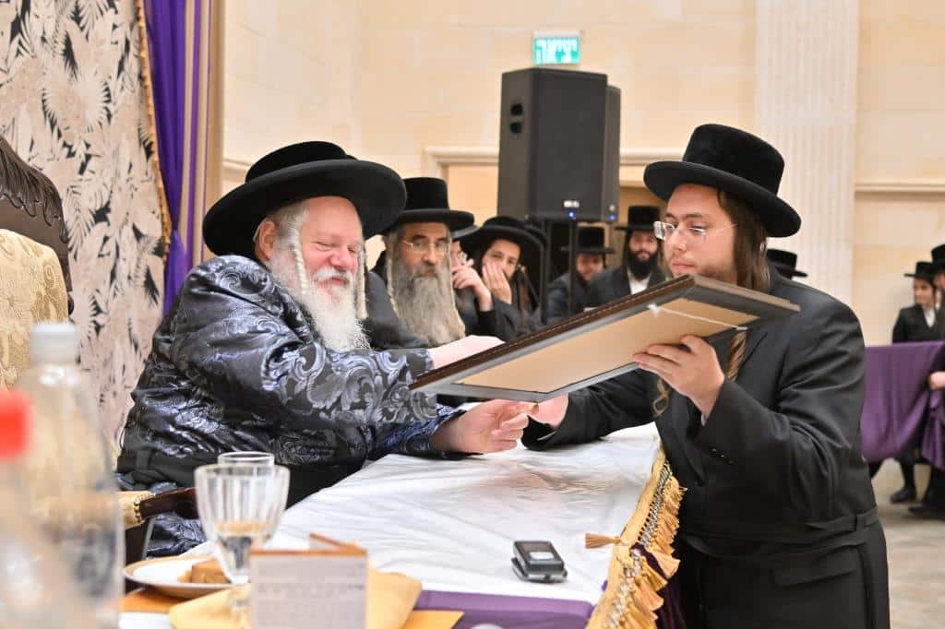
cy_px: 314
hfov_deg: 35.1
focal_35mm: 57
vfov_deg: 23.8
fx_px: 1496
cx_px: 472
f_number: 4
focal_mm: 38
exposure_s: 1/200
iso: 800
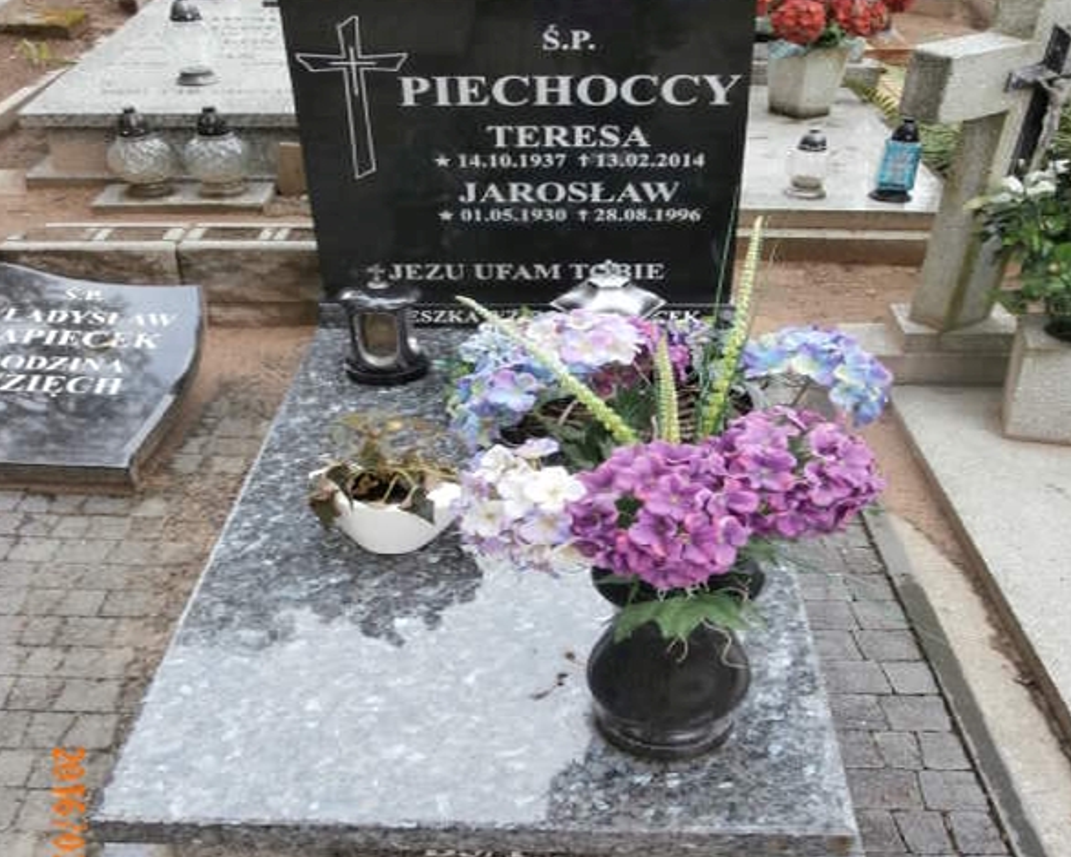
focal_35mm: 32
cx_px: 534
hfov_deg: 55.7
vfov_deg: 45.8
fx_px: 1014
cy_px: 428
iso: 100
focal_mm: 5.36
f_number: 3.5
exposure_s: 1/125
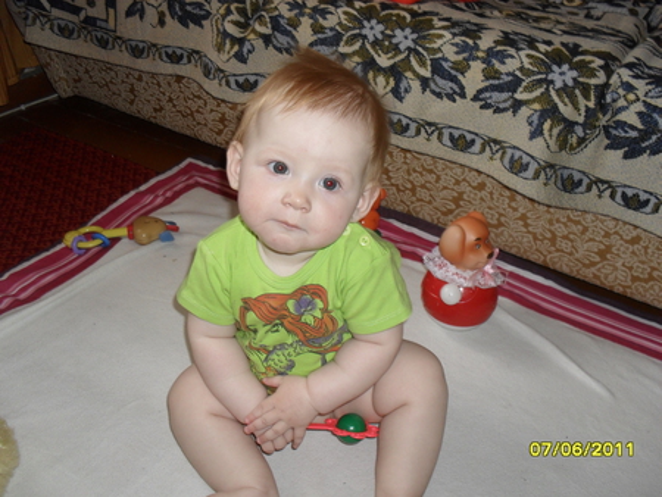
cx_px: 331
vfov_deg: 40.7
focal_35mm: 35
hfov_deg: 52.6
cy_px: 248
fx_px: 670
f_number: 3.2
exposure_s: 1/45
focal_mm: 6.3
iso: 200
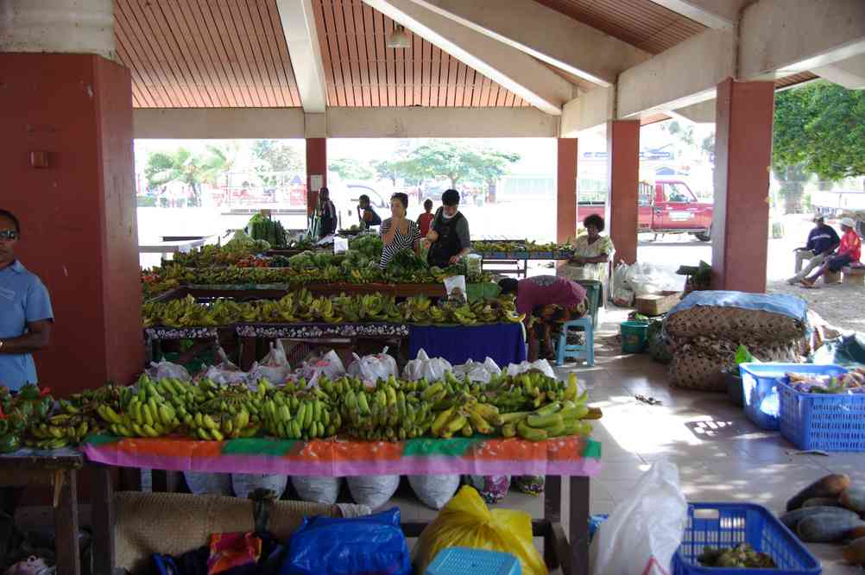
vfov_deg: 33.1
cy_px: 288
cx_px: 432
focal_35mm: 40
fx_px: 969
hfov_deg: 48.1
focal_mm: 26.9
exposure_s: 1/45
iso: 100
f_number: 4
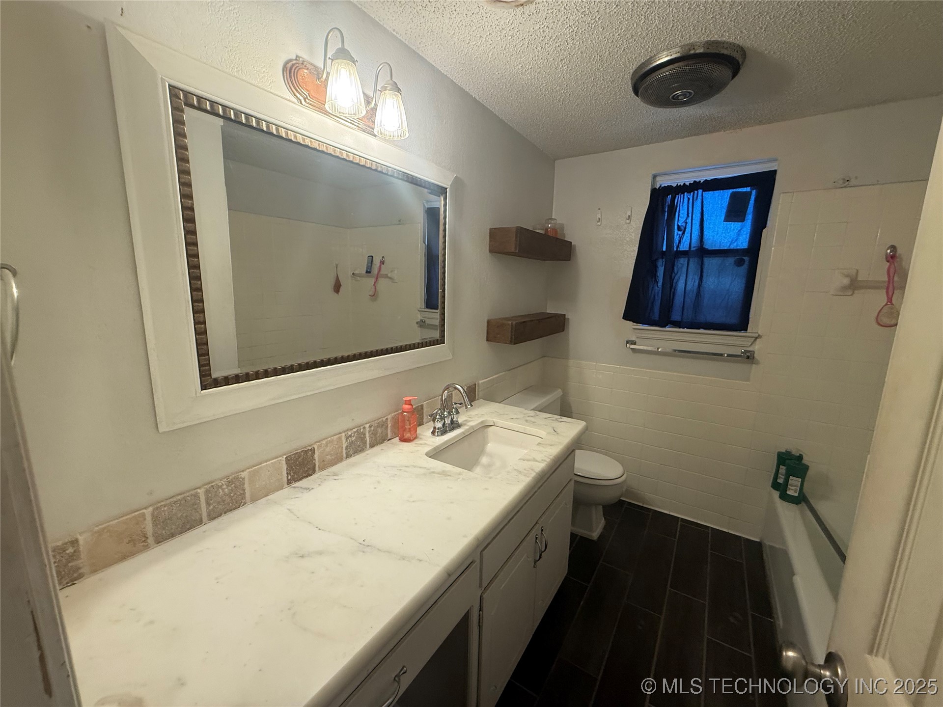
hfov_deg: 102.1
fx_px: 381
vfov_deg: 85.7
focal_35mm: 14
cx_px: 472
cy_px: 354
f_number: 2.2
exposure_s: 1/60
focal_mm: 2.22
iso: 200
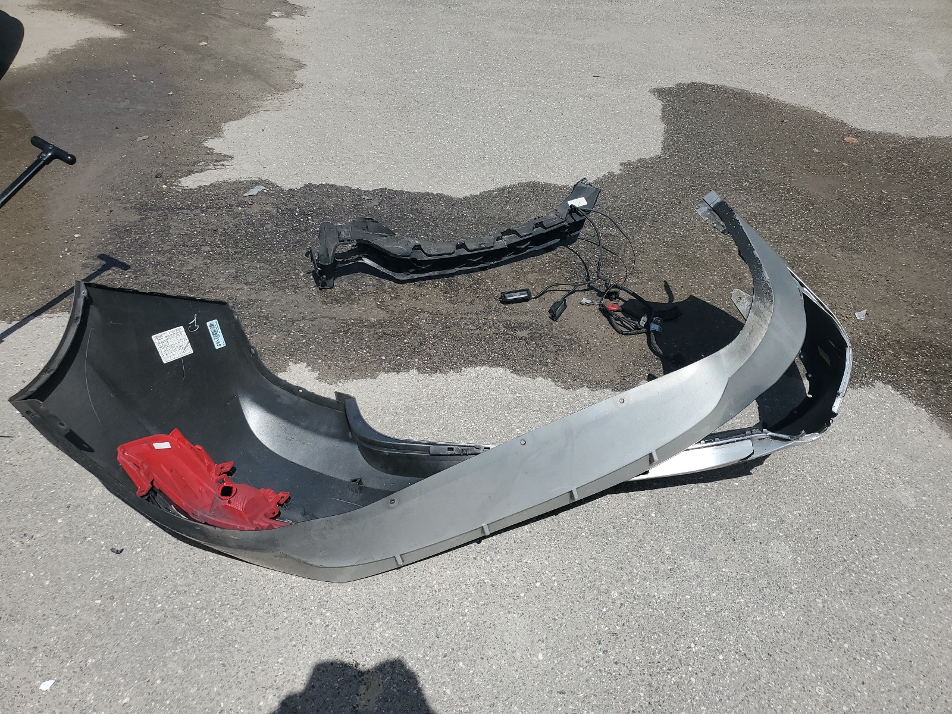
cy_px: 357
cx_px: 476
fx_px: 715
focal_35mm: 26
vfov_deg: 53.1
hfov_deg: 67.3
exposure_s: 1/5000
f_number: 1.5
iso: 50
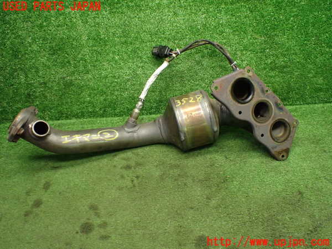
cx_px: 166
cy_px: 124
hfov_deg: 60.0
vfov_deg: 46.8
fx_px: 288
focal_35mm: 30
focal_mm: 5.4
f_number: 2.3
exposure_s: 1/125
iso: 800
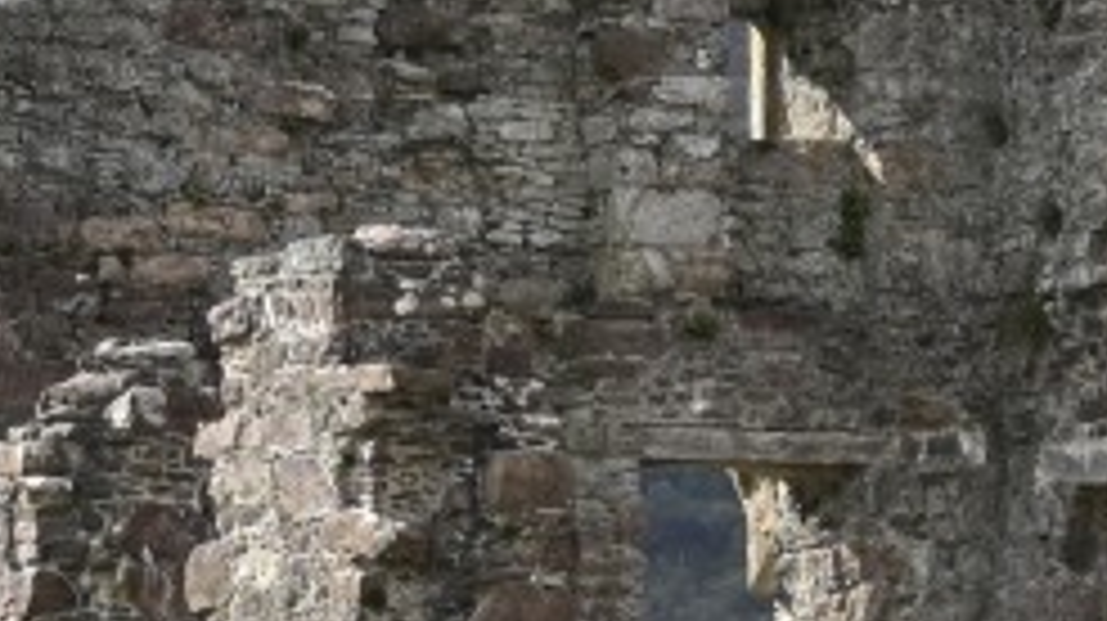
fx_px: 9739
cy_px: 873
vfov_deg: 3.6
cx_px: 2230
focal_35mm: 332
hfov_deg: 6.3
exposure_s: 1/320
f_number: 9
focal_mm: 48
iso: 200
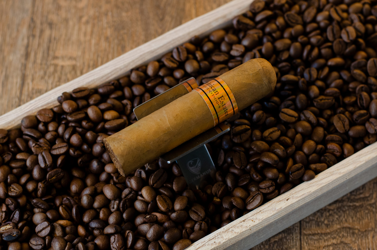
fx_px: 784
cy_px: 125
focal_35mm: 75
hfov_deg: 27.0
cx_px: 188
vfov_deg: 18.1
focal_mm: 50
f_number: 4.5
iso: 800
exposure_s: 1/60
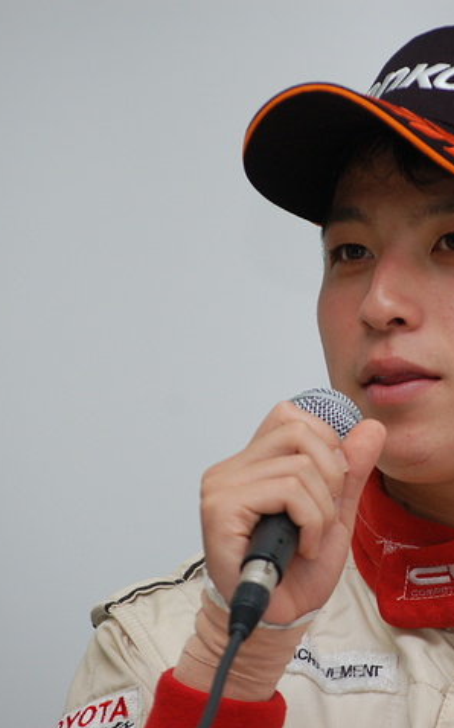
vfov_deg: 8.3
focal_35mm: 254
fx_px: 5037
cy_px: 364
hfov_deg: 5.2
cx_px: 332
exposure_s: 1/250
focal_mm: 110
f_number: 4.8
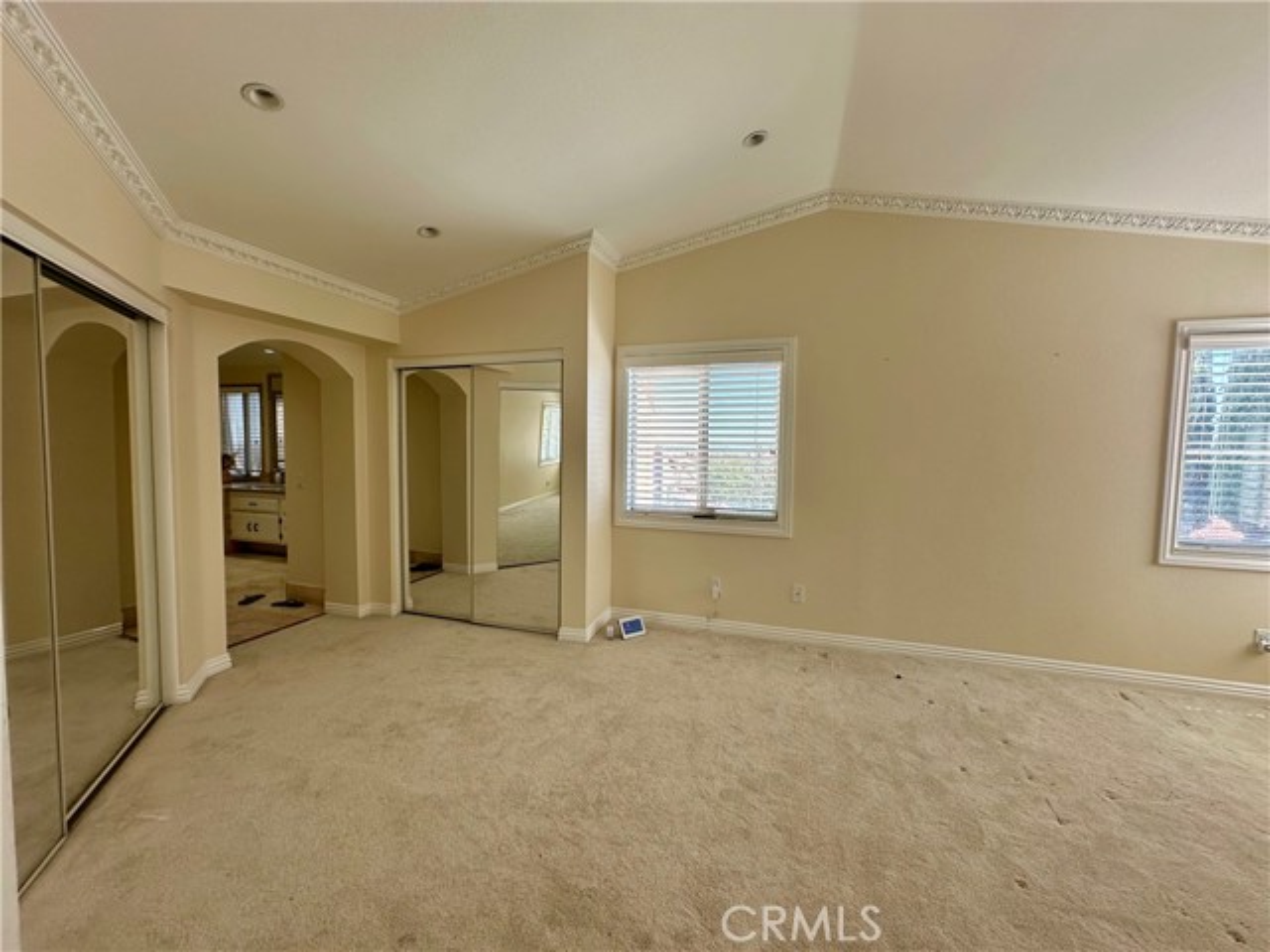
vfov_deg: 85.7
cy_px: 476
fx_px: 514
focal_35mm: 14
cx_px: 635
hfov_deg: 102.1
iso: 40
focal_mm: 2.22
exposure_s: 1/156
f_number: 2.2
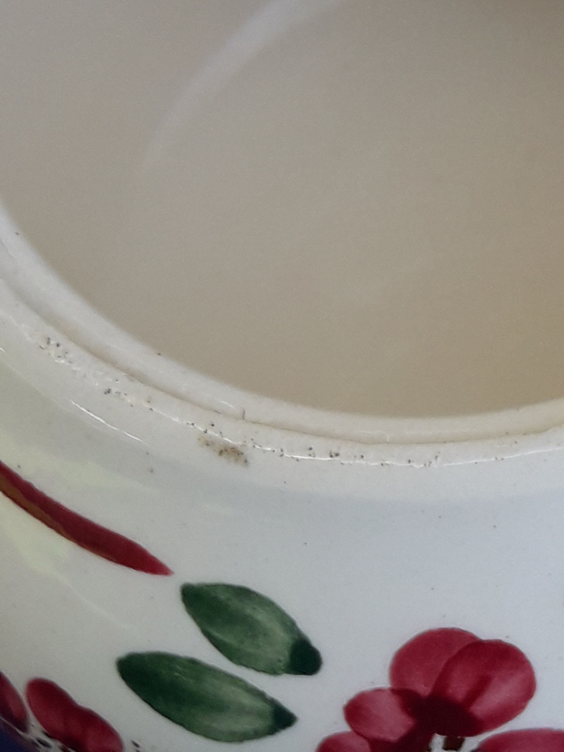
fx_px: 608
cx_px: 282
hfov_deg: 49.7
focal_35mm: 28
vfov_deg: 63.4
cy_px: 376
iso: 40
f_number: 1.9
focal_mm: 3.7
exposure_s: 1/274
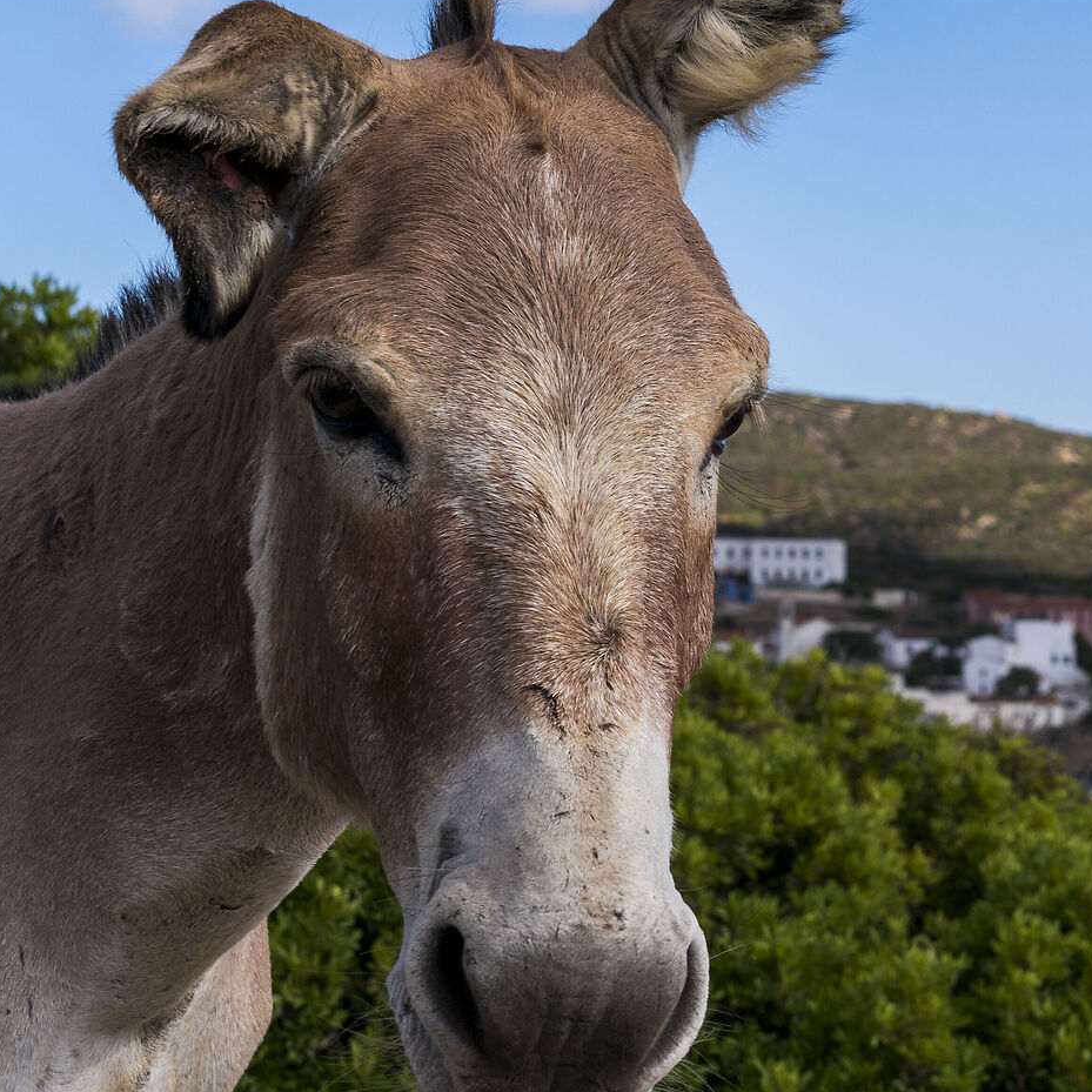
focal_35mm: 79
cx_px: 899
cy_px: 397
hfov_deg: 21.6
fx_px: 2820
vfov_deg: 21.9
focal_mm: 36
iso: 100
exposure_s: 1/320
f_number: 9
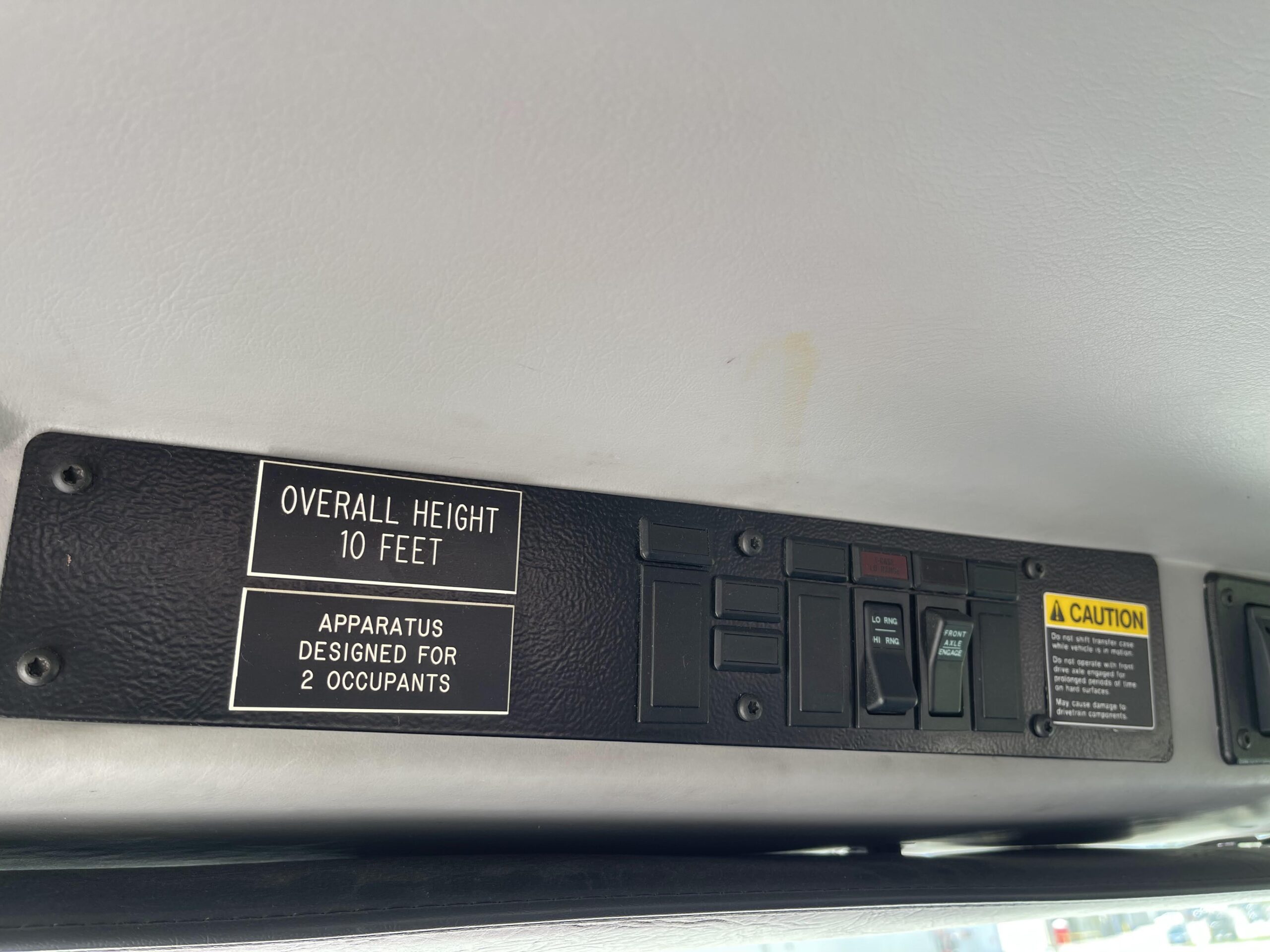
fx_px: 954
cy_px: 476
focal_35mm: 26
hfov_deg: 67.3
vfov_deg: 53.1
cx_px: 635
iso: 32
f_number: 1.6
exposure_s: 1/162
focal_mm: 5.1
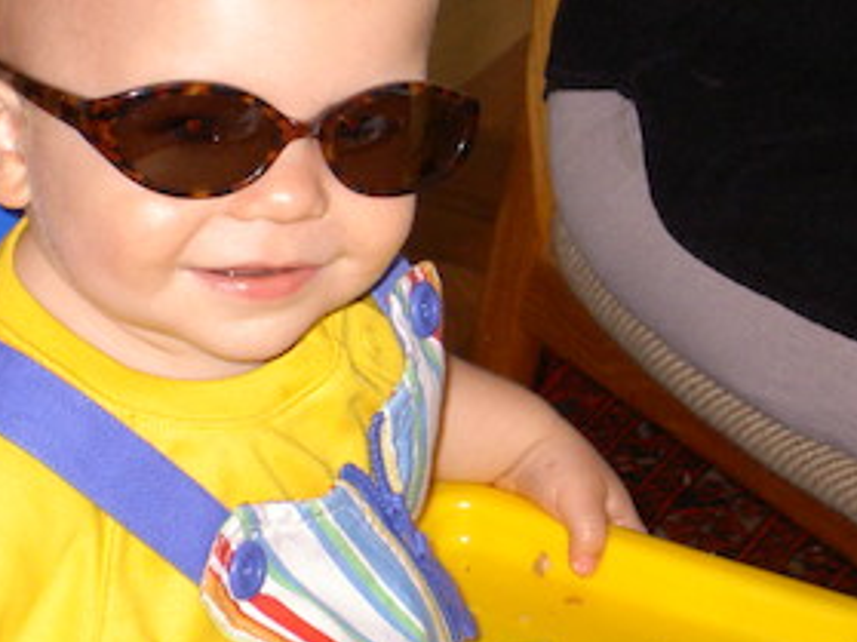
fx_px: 4207
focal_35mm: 170
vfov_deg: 8.7
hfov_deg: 11.6
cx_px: 256
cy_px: 169
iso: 200
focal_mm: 14.7
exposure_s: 1/80
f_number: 4.6
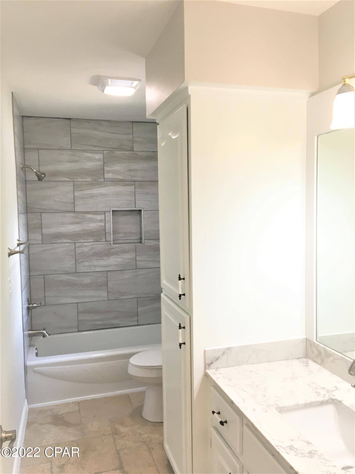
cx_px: 178
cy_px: 237
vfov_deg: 61.7
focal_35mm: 29
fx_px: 397
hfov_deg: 48.2
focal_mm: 4.15
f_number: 2.2
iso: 50
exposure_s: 1/30
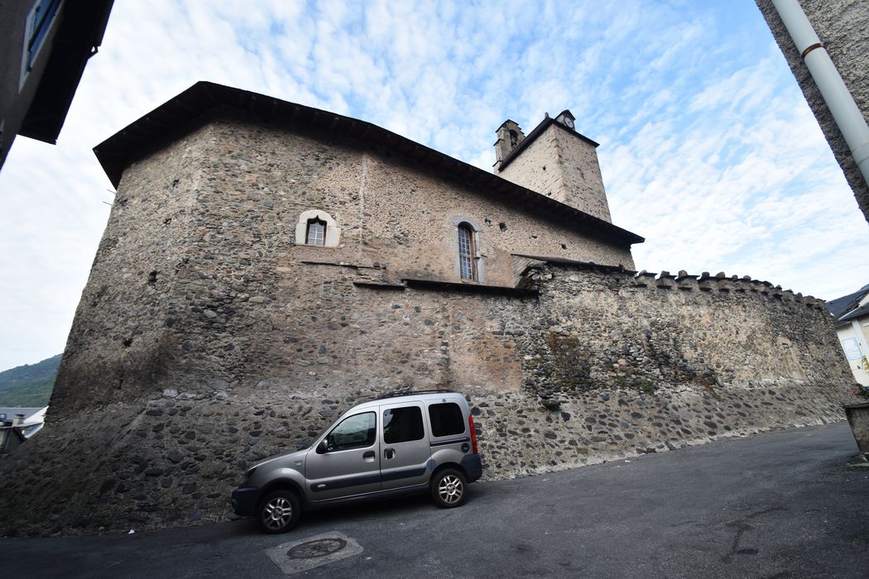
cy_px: 290
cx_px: 434
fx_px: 362
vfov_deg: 77.3
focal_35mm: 15
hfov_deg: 100.4
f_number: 7.1
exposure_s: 1/200
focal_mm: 10
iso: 400
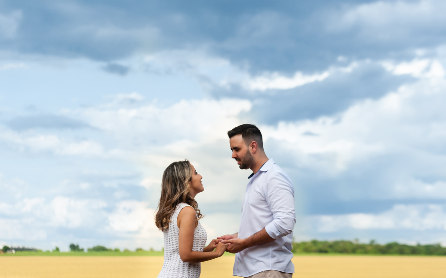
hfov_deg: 23.6
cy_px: 146
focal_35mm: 88
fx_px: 1070
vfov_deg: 14.8
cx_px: 223
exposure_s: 1/8000
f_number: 4
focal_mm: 86
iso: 1600
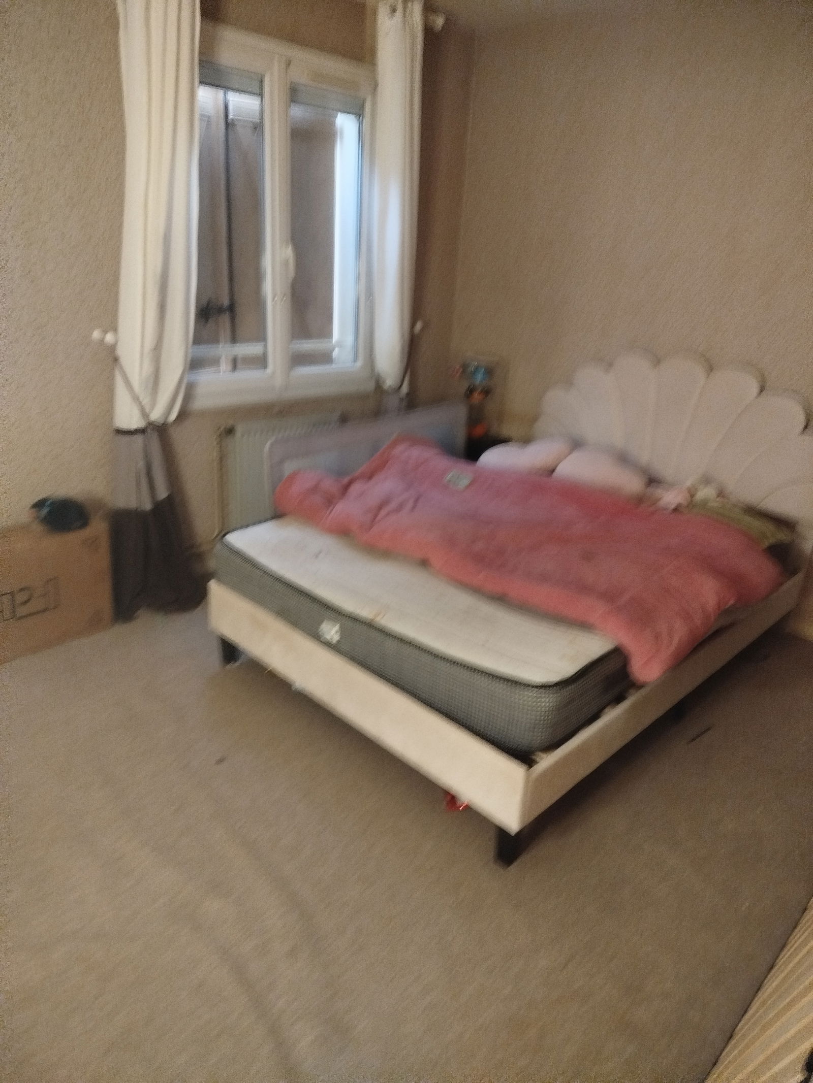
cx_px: 406
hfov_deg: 56.8
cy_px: 542
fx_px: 751
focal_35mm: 24
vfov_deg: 71.6
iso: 1250
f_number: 1.7
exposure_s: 1/17
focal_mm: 5.31
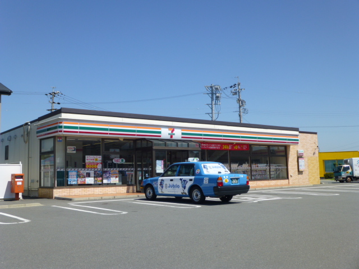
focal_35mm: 39
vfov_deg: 36.8
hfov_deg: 47.9
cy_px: 134
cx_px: 180
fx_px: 404
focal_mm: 6.9
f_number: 3.7
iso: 100
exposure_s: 1/1300
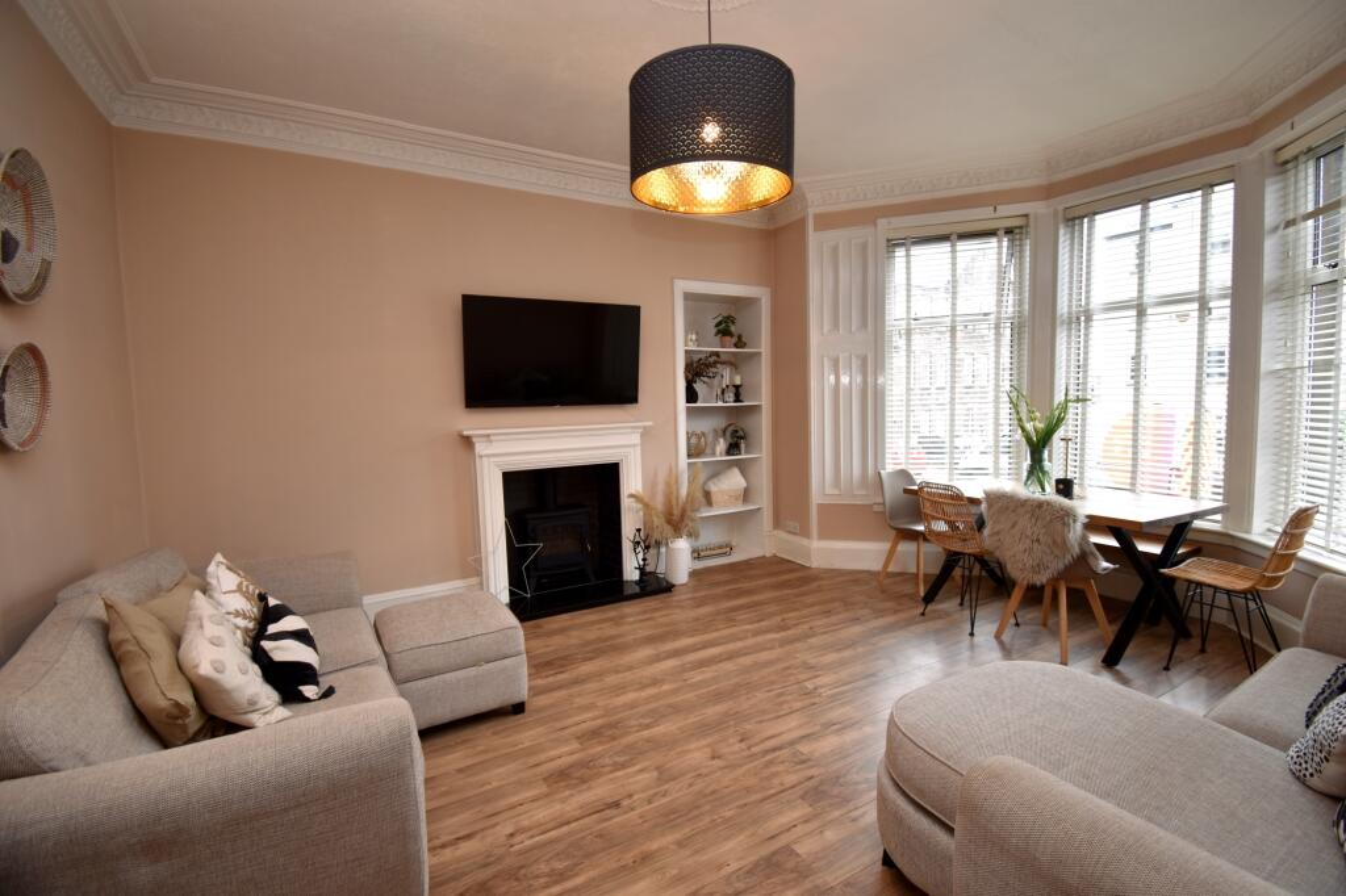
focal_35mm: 15
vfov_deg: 77.3
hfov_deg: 100.4
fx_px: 561
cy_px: 448
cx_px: 673
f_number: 4.5
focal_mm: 10
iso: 100
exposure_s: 1/15
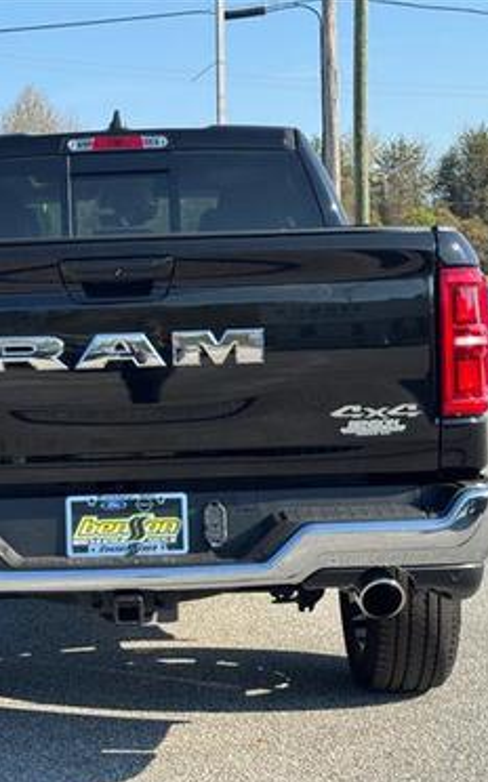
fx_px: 1471
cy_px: 395
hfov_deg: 18.7
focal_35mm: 69
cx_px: 124
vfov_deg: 29.8
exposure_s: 1/1681
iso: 64
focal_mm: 6.76
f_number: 1.78
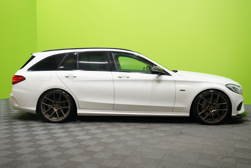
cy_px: 84
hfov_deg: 51.9
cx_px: 126
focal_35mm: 37
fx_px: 258
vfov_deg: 35.9
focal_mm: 37
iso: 800
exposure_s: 1/20
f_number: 5
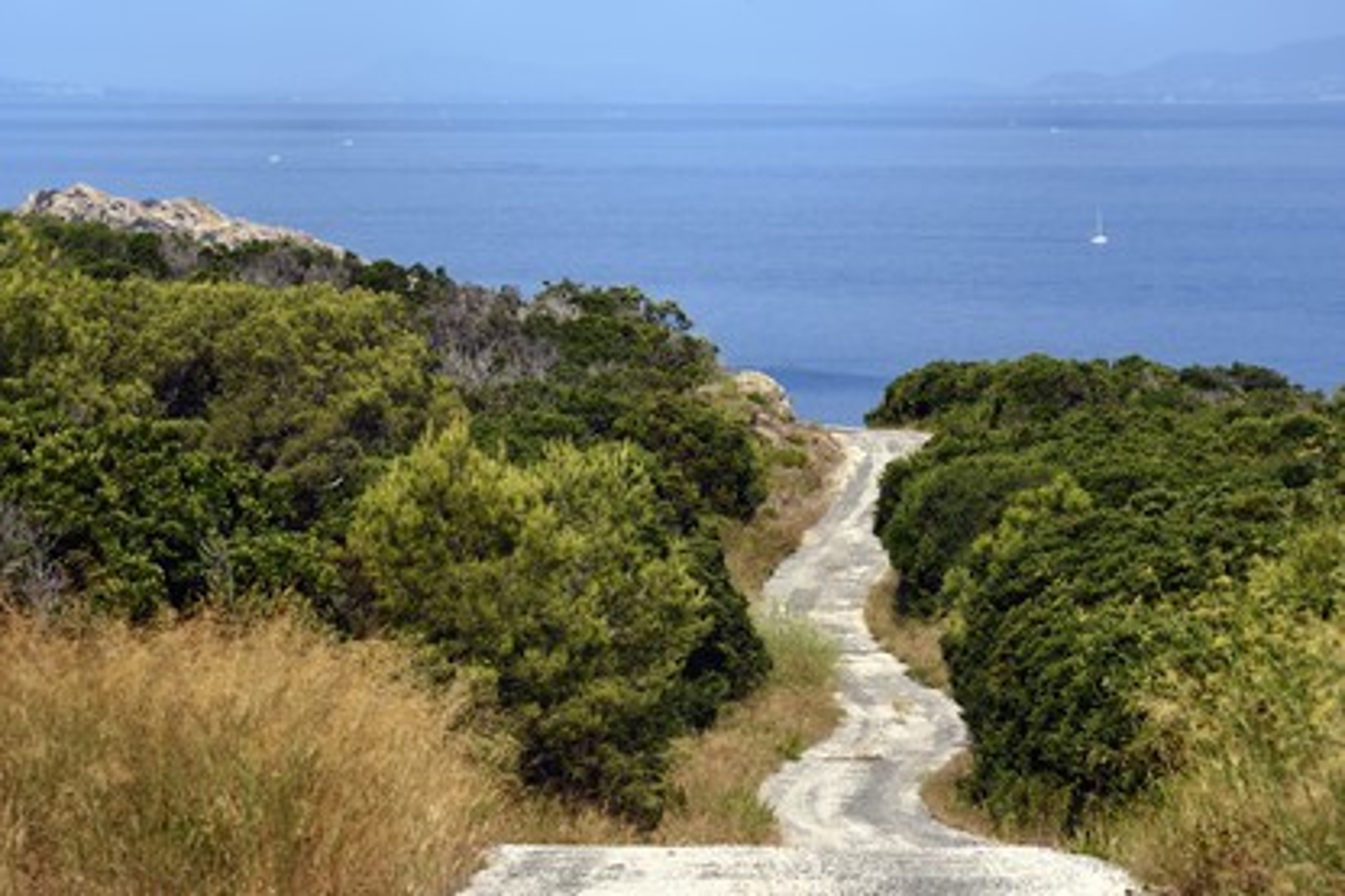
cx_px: 669
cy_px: 450
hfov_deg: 10.2
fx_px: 7544
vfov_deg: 6.8
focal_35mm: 202
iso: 200
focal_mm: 200
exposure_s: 1/200
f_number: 16
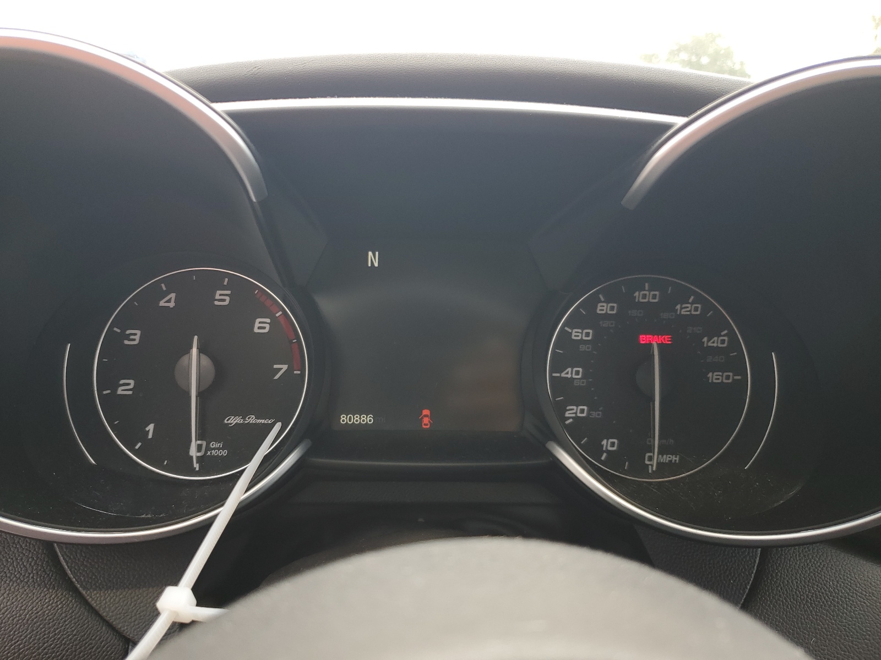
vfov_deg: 53.1
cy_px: 330
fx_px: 662
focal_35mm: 26
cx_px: 440
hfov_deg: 67.3
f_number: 1.5
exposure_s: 1/125
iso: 50
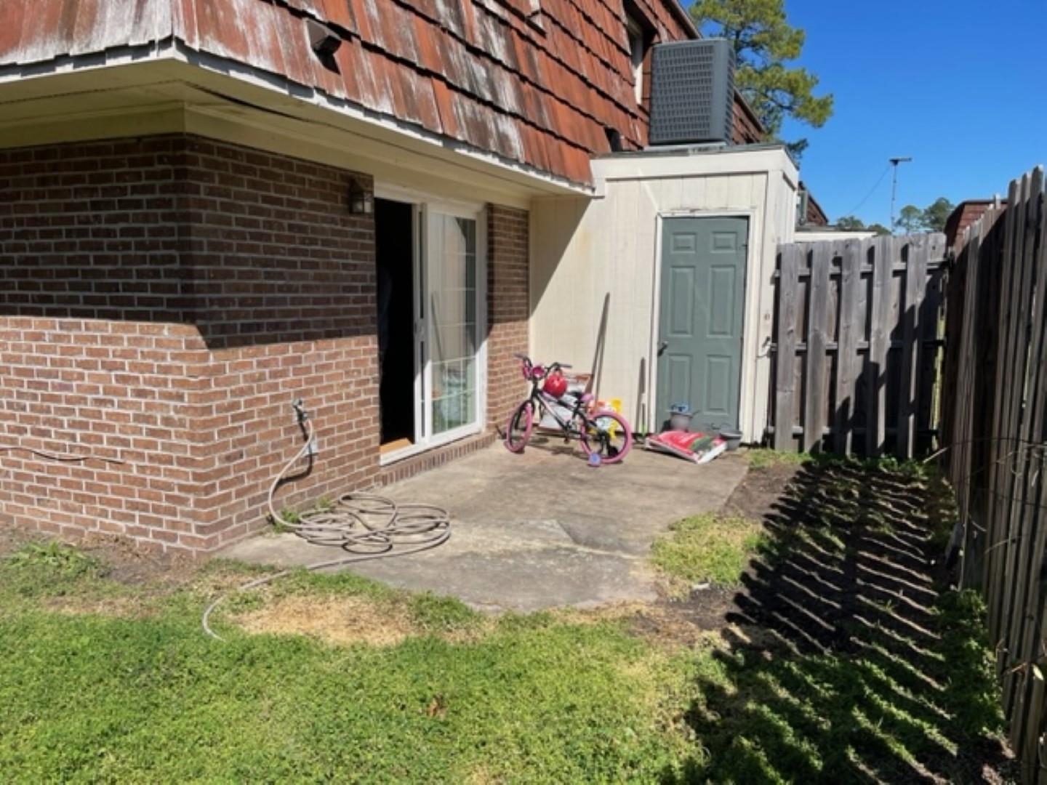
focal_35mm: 26
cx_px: 524
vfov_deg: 53.1
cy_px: 392
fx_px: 786
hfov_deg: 67.3
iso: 32
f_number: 1.6
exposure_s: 1/3861
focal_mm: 4.2
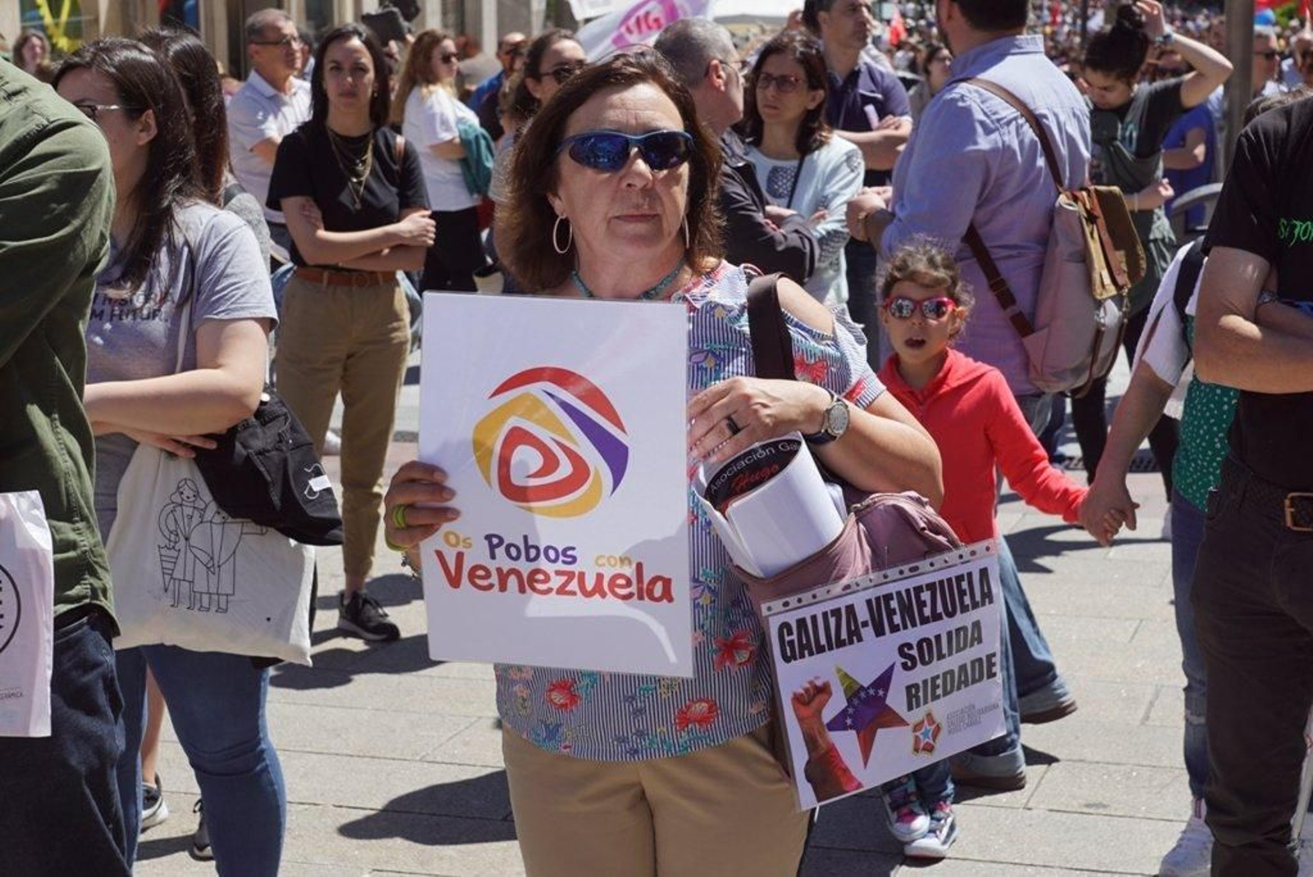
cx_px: 656
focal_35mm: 75
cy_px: 438
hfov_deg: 27.0
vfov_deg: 18.2
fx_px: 2737
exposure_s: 1/250
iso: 100
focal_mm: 50
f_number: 7.1
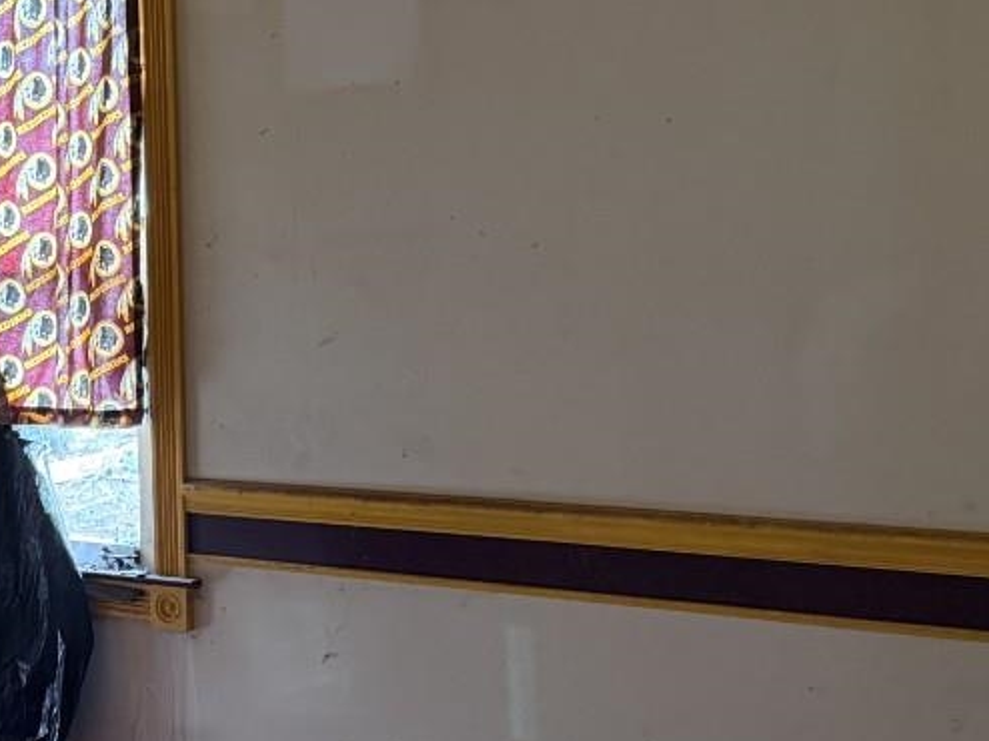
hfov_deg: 27.2
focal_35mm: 70
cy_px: 567
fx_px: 1999
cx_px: 194
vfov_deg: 20.8
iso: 500
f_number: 1.78
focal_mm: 6.76
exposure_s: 1/60
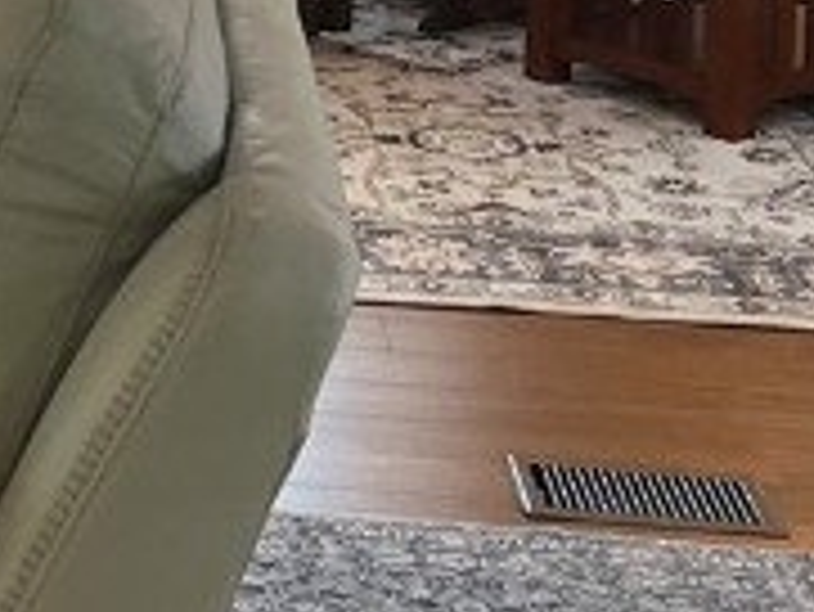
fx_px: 3459
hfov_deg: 12.5
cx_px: -531
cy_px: -522
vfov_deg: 9.6
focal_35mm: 147
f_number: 1.6
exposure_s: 1/120
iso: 100
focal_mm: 5.1
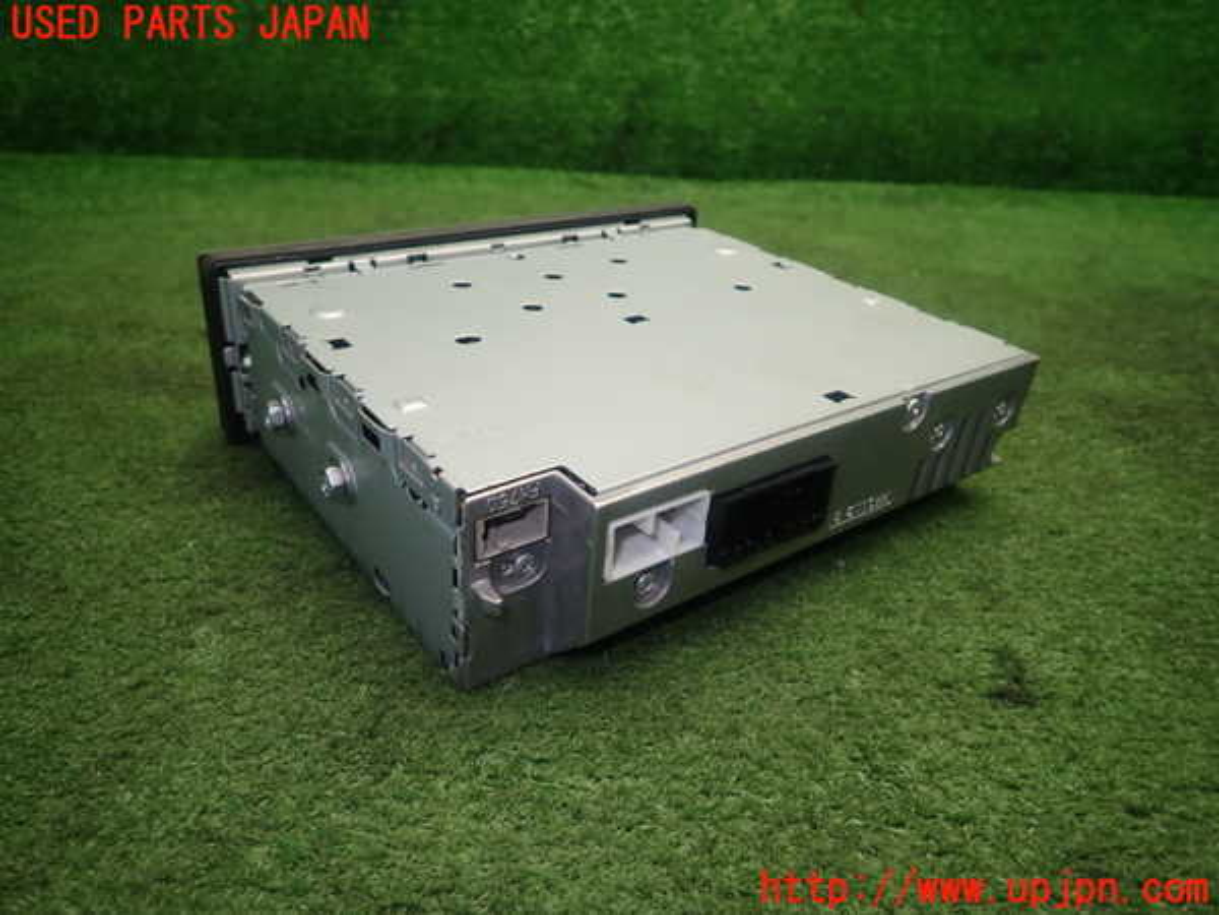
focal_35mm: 25
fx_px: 880
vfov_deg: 54.9
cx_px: 610
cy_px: 458
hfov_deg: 69.4
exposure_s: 1/60
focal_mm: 4.5
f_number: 2
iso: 160
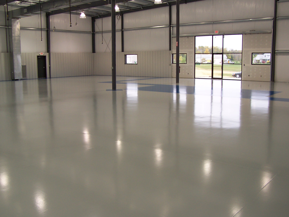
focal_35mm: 37
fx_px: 309
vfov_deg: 38.7
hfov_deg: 50.1
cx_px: 144
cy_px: 108
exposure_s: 1/90
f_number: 2.8
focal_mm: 5.6
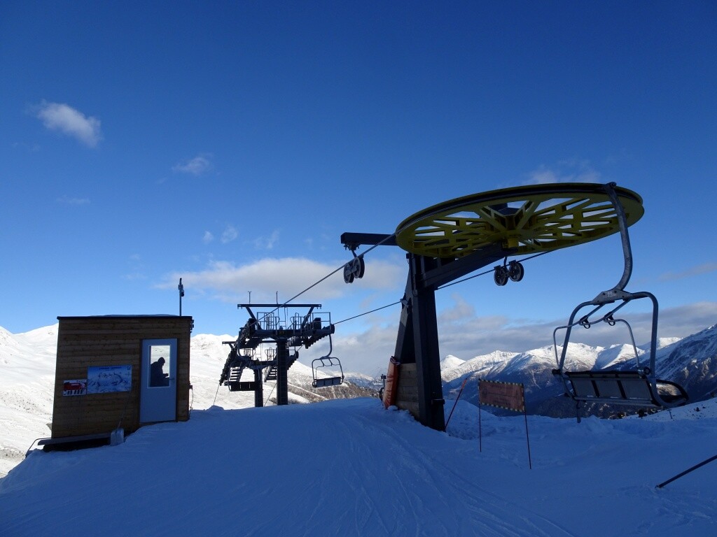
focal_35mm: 24
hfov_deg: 71.6
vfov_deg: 56.8
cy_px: 268
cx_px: 358
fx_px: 497
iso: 80
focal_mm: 4.1
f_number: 3.5
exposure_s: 1/1000
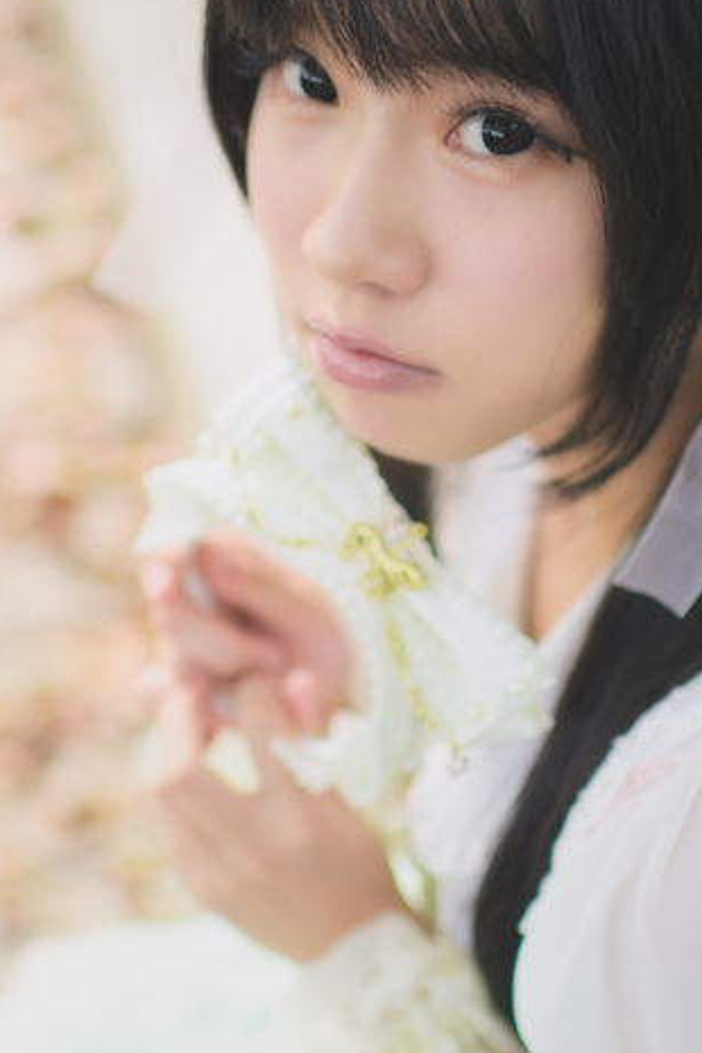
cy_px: 602
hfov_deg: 17.7
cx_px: 332
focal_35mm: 77
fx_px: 2252
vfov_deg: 26.3
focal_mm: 35
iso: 100
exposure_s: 1/160
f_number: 2
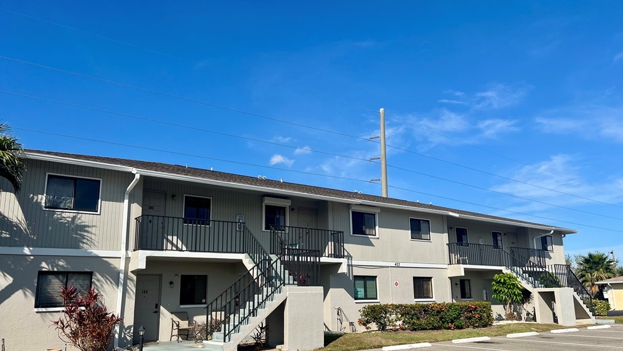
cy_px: 198
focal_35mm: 29
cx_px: 317
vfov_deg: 40.1
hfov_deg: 66.0
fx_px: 479
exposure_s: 1/5882
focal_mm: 5.7
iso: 50
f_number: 1.5
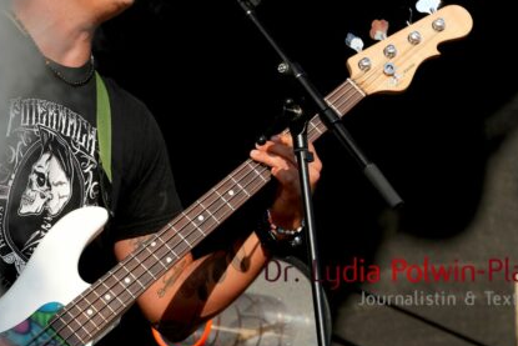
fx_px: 4115
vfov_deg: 4.8
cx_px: 205
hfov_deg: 7.2
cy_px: 40
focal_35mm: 286
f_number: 7.1
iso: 100
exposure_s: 1/250
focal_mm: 103
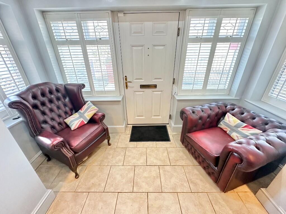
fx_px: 116
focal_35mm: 14
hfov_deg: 102.1
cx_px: 143
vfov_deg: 85.7
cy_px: 107
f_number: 2.2
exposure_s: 1/50
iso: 320
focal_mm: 2.22
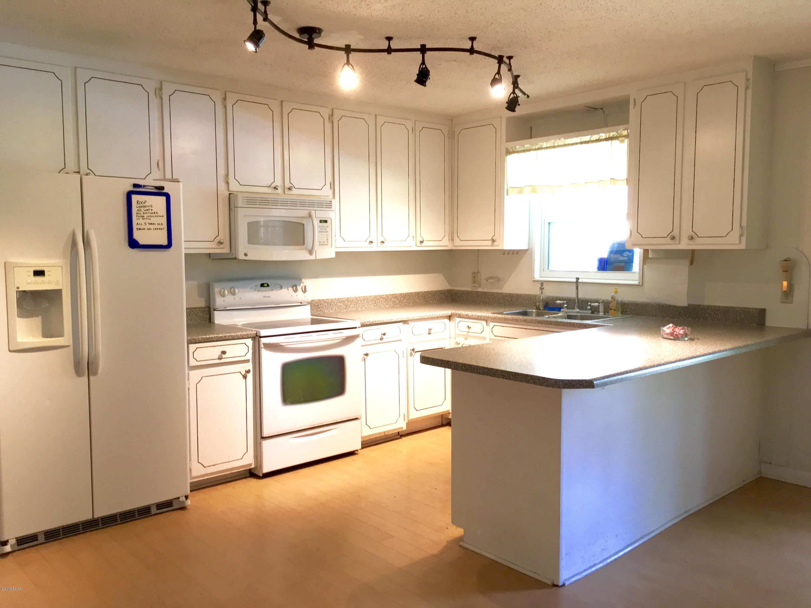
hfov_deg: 61.7
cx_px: 406
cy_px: 304
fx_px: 679
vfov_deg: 48.2
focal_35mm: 29
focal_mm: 4.15
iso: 100
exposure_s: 1/30
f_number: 2.2
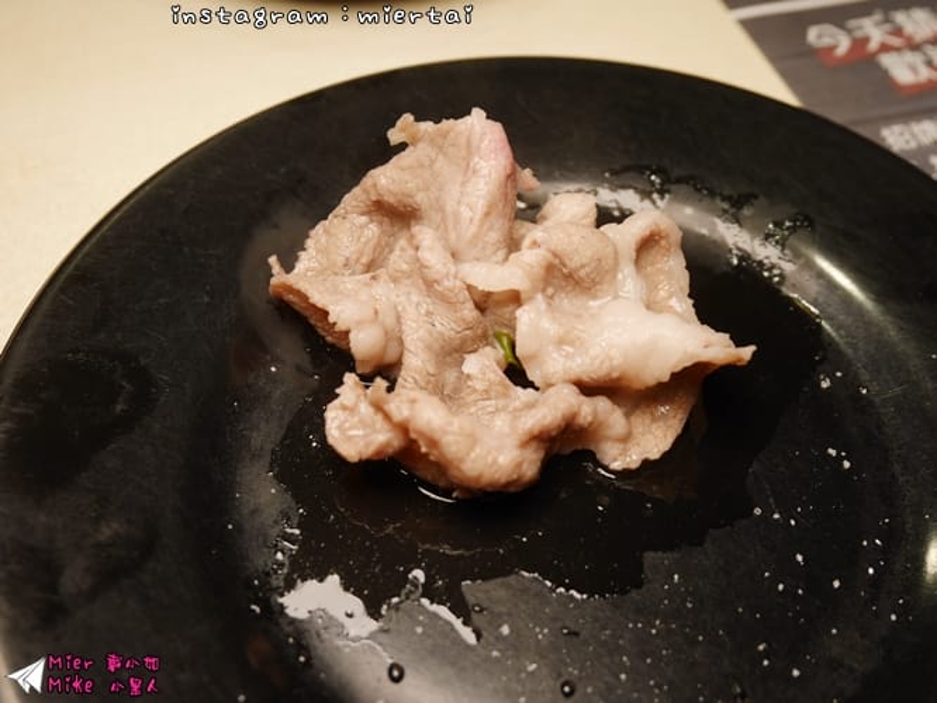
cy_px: 352
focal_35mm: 38
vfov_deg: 37.7
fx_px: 1029
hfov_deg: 49.0
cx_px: 468
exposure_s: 1/60
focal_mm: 19
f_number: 4.3
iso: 320
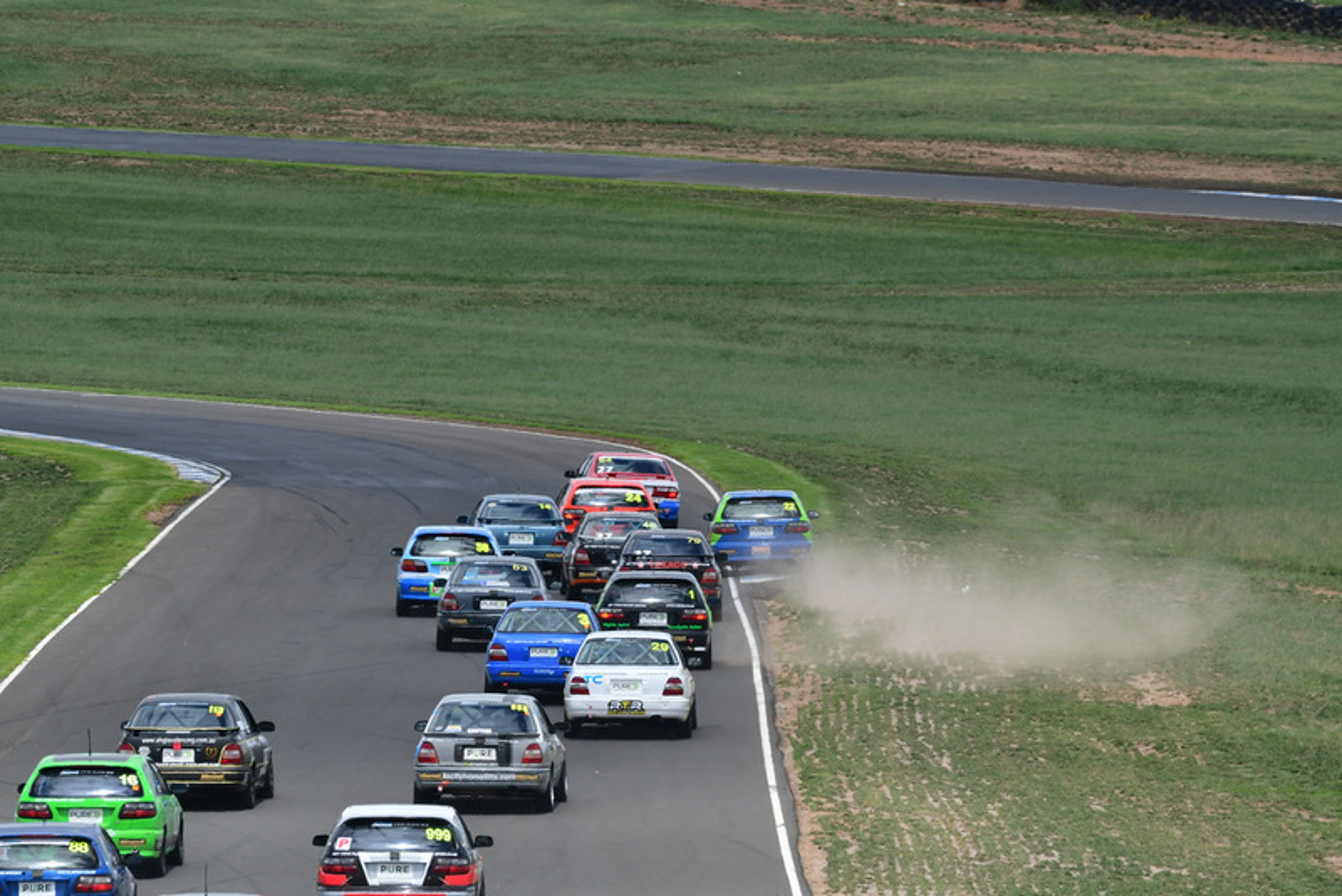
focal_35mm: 465
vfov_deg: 3.0
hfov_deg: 4.4
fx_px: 17339
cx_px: 671
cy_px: 448
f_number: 10
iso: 320
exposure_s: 1/640
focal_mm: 310
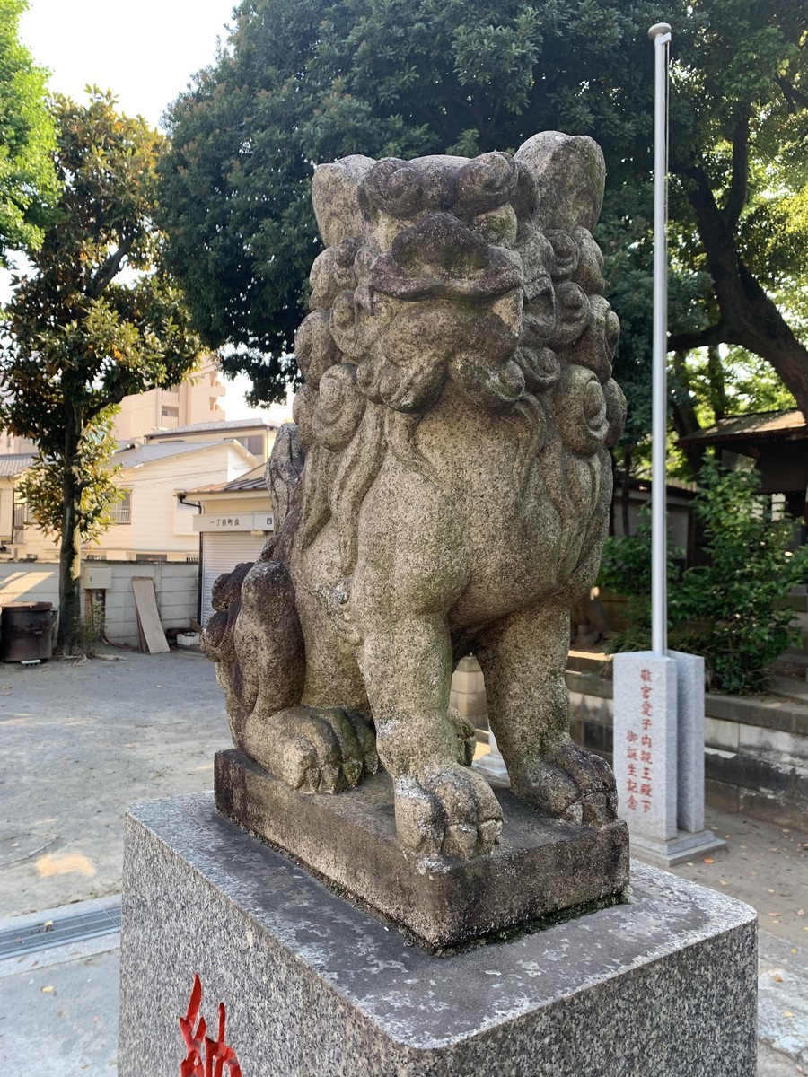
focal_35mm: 26
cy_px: 538
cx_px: 404
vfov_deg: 67.3
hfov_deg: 53.1
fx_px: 809
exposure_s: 1/122
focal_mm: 4.25
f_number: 1.8
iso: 25
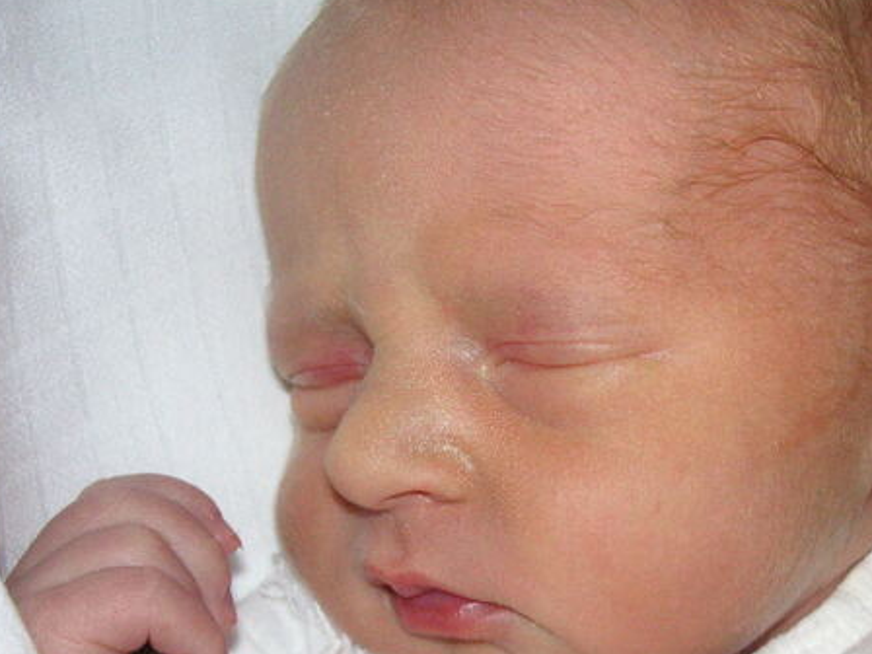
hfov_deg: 29.1
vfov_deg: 22.1
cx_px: 598
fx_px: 1663
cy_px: 465
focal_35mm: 66
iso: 160
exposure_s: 1/45
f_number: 6.7
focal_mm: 6.1
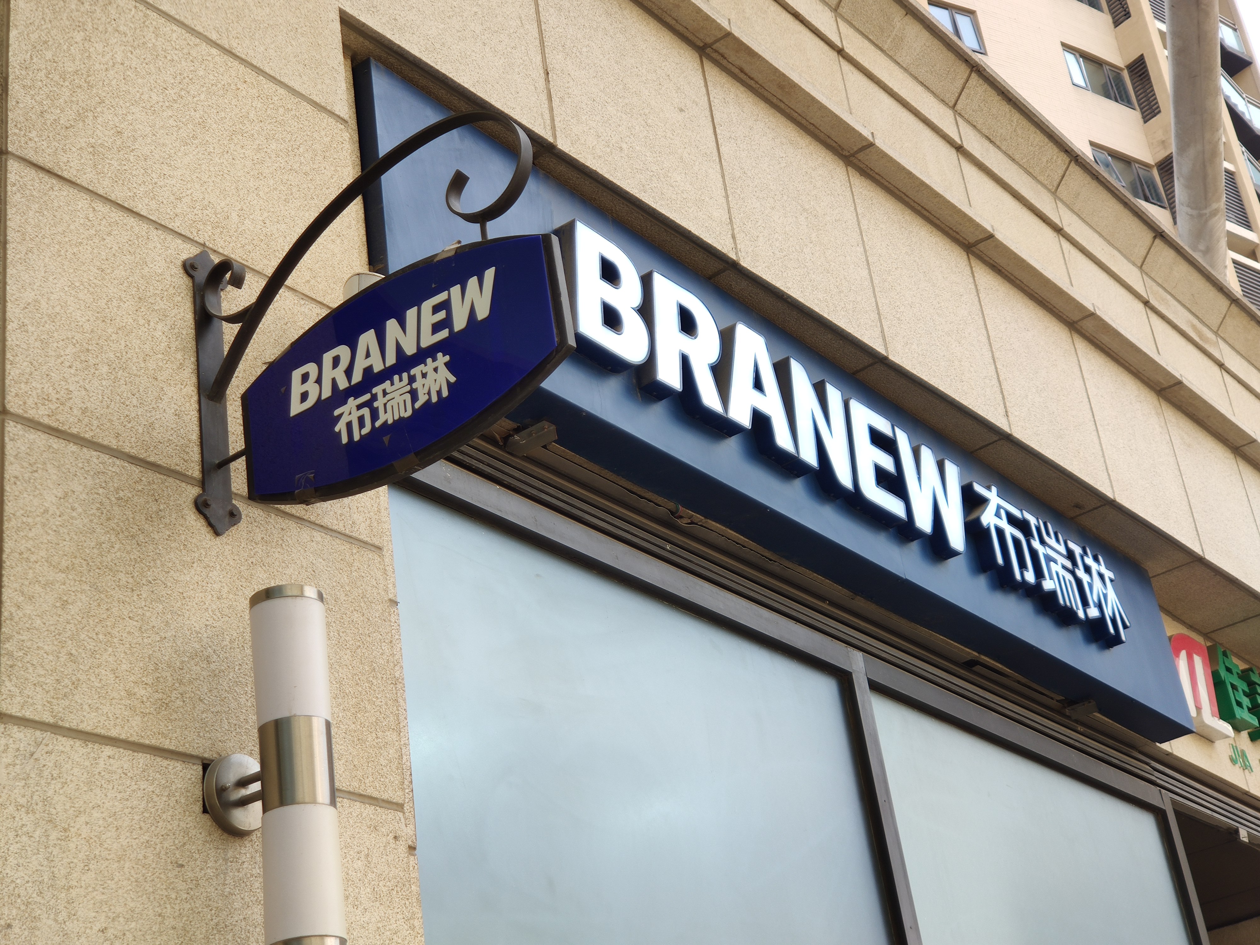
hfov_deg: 36.8
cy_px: 472
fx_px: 1893
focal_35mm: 52
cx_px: 630
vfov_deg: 28.0
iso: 108
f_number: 2.2
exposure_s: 1/100
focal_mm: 6.22
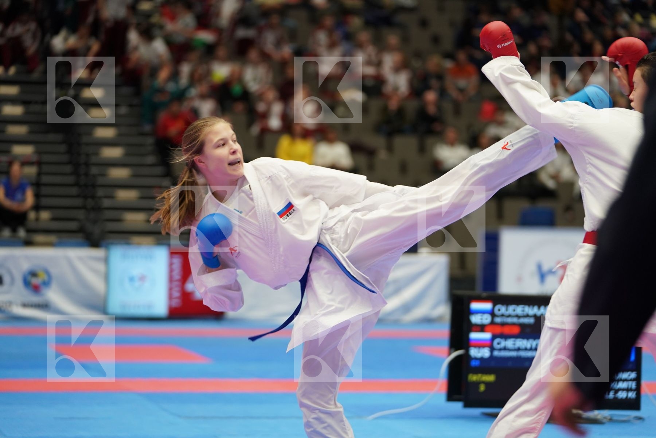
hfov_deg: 15.8
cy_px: 219
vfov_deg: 10.5
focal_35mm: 130
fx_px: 2369
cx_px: 328
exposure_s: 1/500
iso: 1600
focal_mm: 130
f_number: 2.8
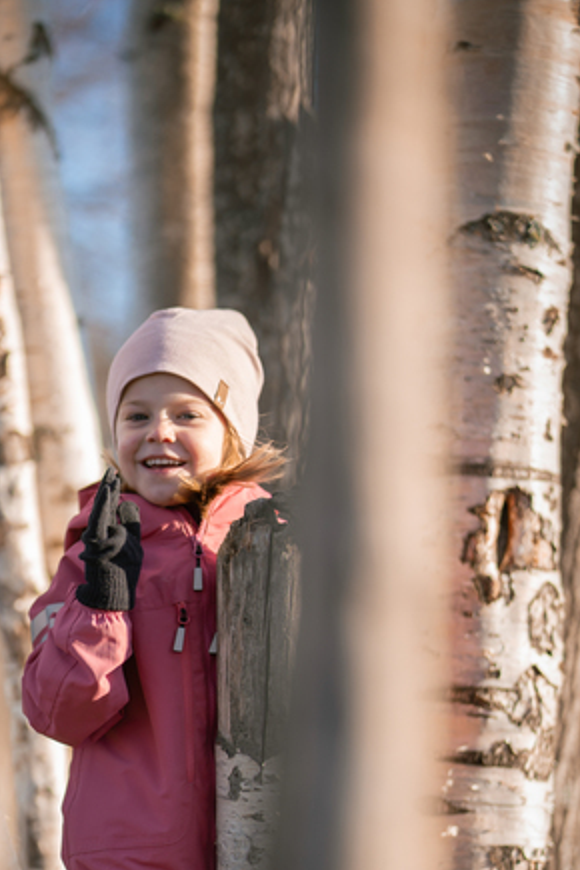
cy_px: 608
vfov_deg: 16.1
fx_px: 3069
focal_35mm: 127
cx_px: 185
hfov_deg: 10.8
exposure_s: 1/1600
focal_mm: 85
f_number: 1.4
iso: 100
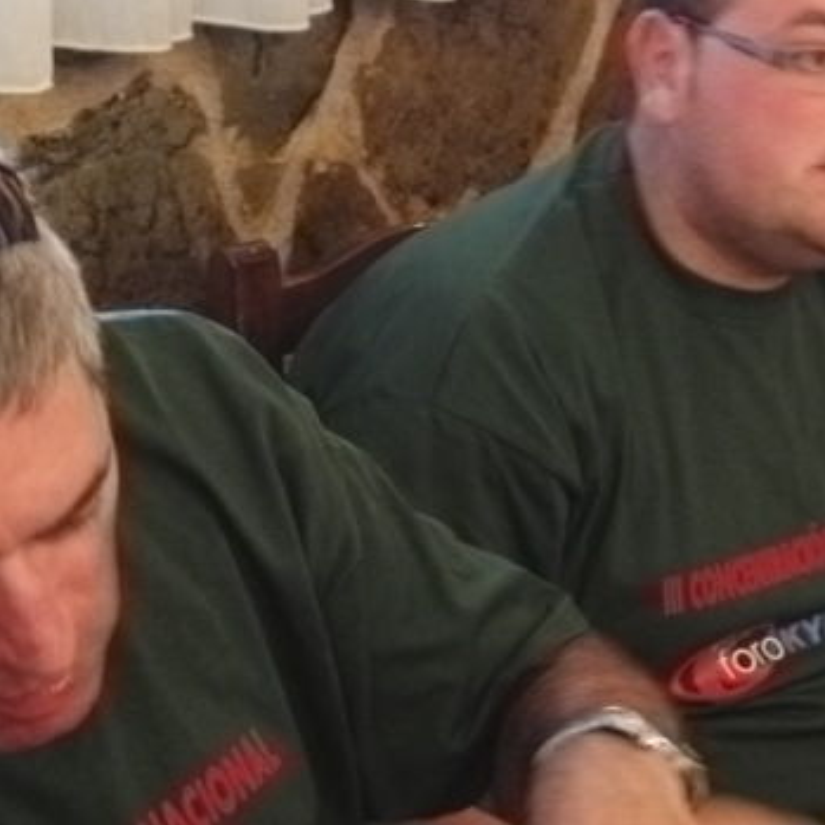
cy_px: 260
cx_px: 641
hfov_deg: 16.2
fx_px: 2885
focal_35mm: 107
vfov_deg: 16.2
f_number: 4.4
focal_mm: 11.6
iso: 800
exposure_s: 1/10
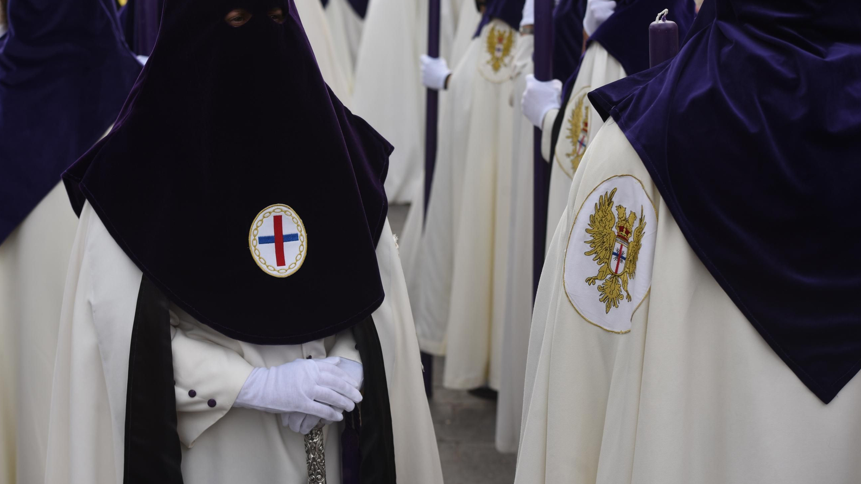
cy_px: 196
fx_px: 1689
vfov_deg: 16.3
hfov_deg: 28.6
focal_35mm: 74
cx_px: 428
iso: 160
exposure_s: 1/250
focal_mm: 70
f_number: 5
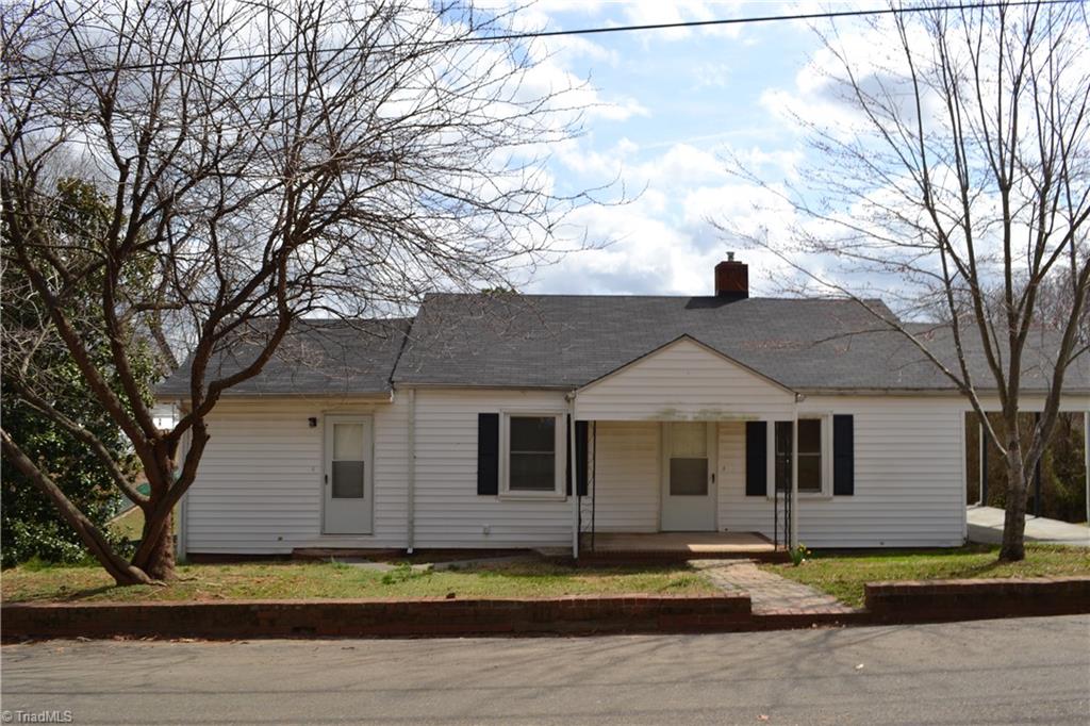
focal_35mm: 27
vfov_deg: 47.9
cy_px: 363
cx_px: 545
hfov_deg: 67.4
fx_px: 817
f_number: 10
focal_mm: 18
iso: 100
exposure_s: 1/200
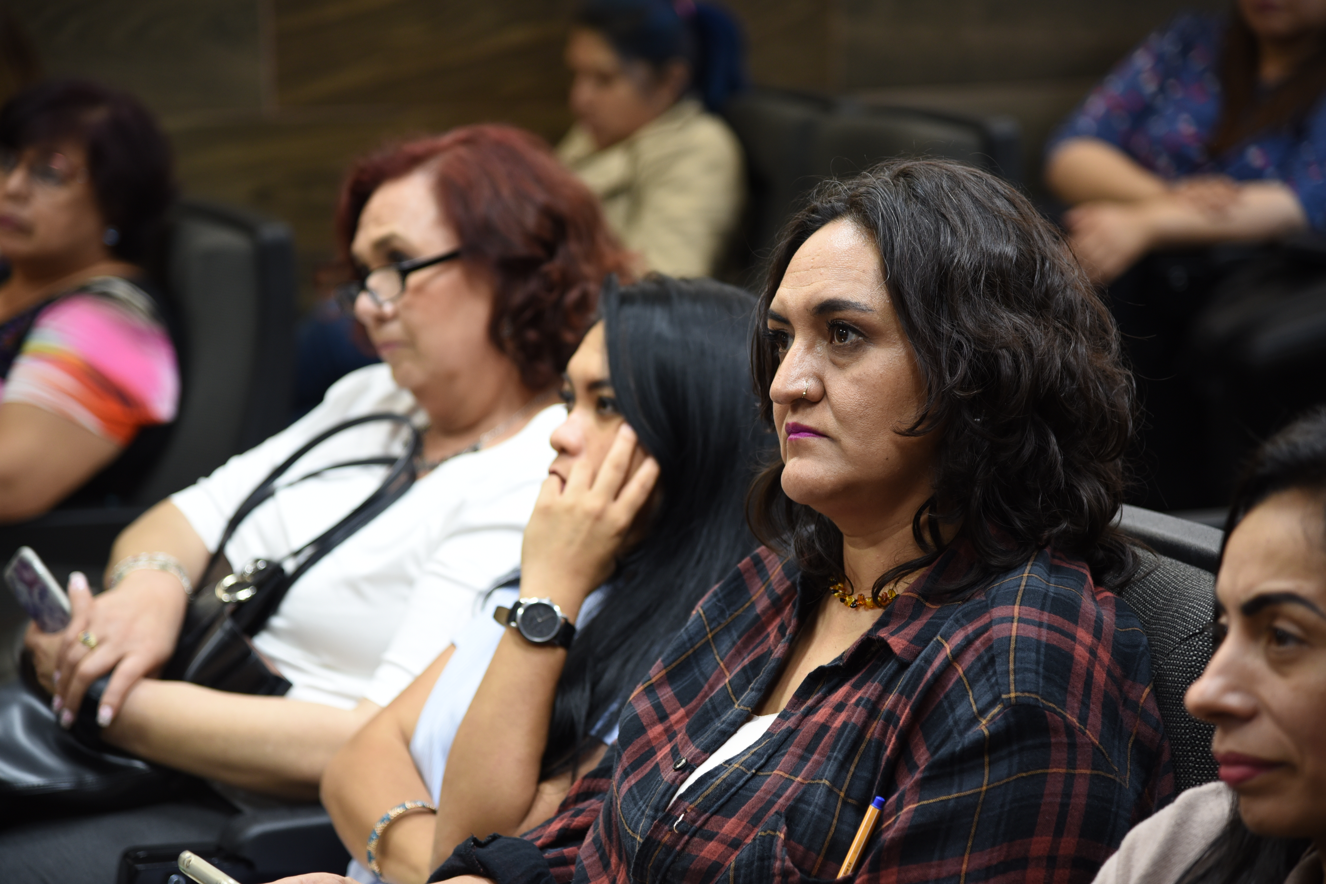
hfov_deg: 17.1
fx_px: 4420
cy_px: 442
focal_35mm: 120
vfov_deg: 11.4
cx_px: 663
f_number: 4
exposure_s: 1/25
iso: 800
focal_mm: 120
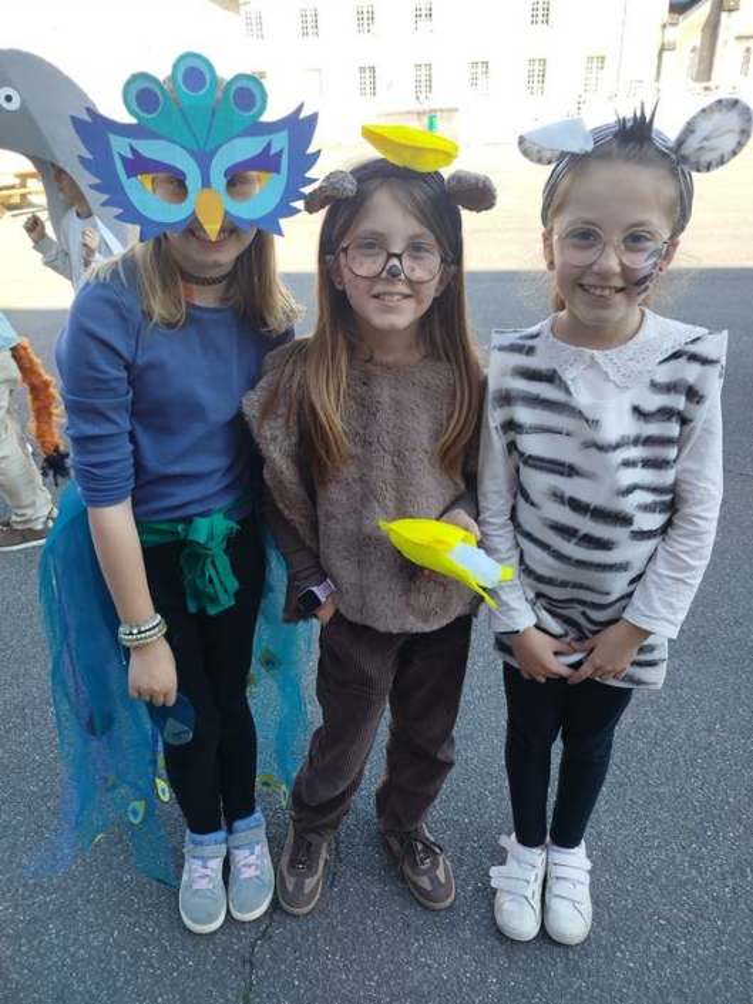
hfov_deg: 56.8
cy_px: 502
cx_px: 376
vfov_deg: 71.6
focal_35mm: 24
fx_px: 696
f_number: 1.7
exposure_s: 1/148
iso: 50
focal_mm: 5.31
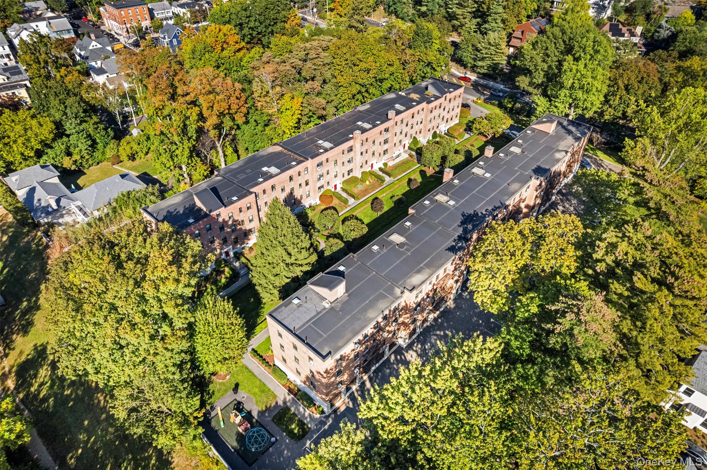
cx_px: 354
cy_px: 235
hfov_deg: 78.6
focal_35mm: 22
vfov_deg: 57.2
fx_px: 432
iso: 100
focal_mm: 8.38
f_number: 2.8
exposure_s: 1/2000
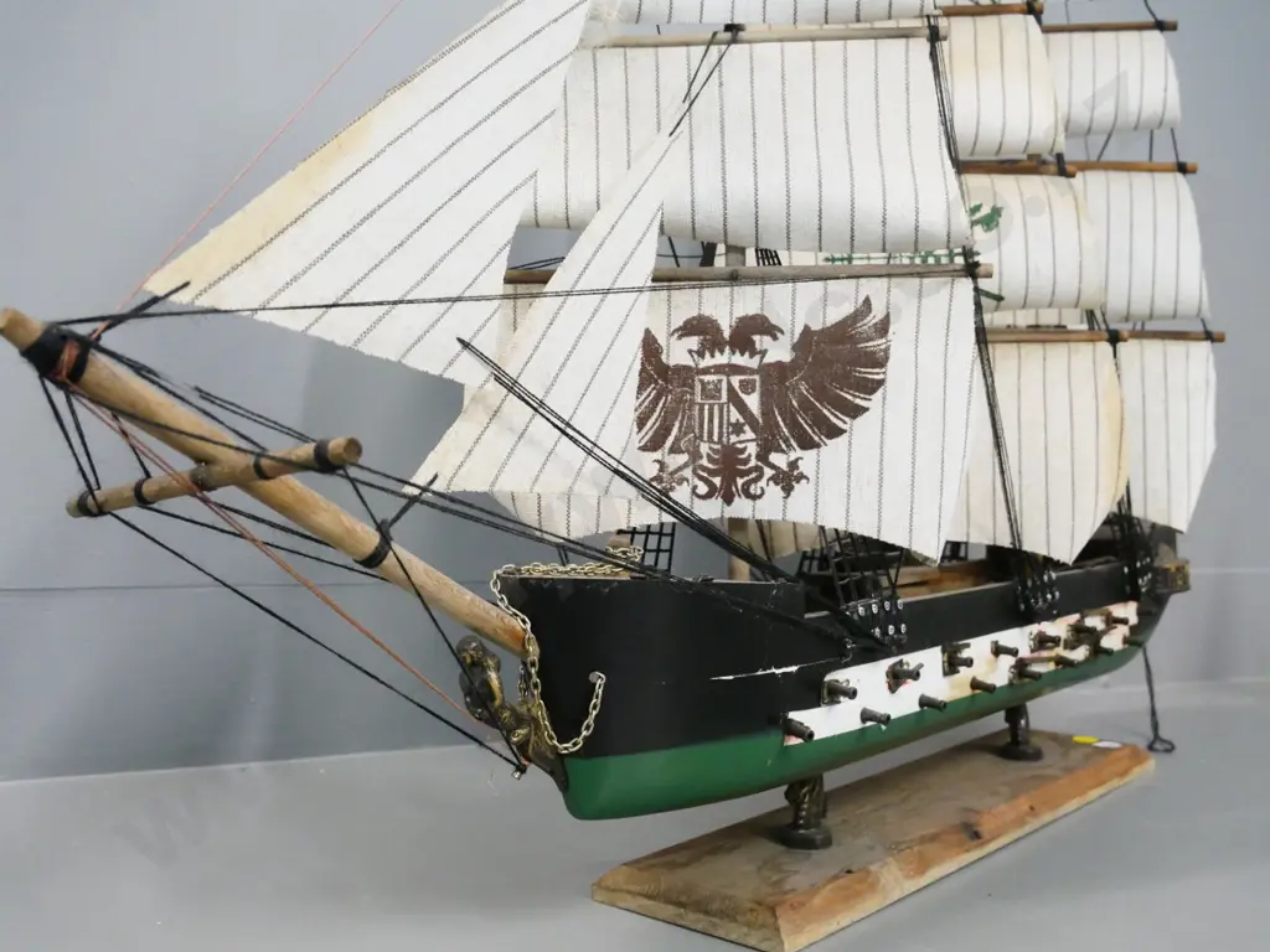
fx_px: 1321
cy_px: 476
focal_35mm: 36
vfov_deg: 39.7
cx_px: 635
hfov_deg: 51.4
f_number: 6.3
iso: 3200
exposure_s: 1/50
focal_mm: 18
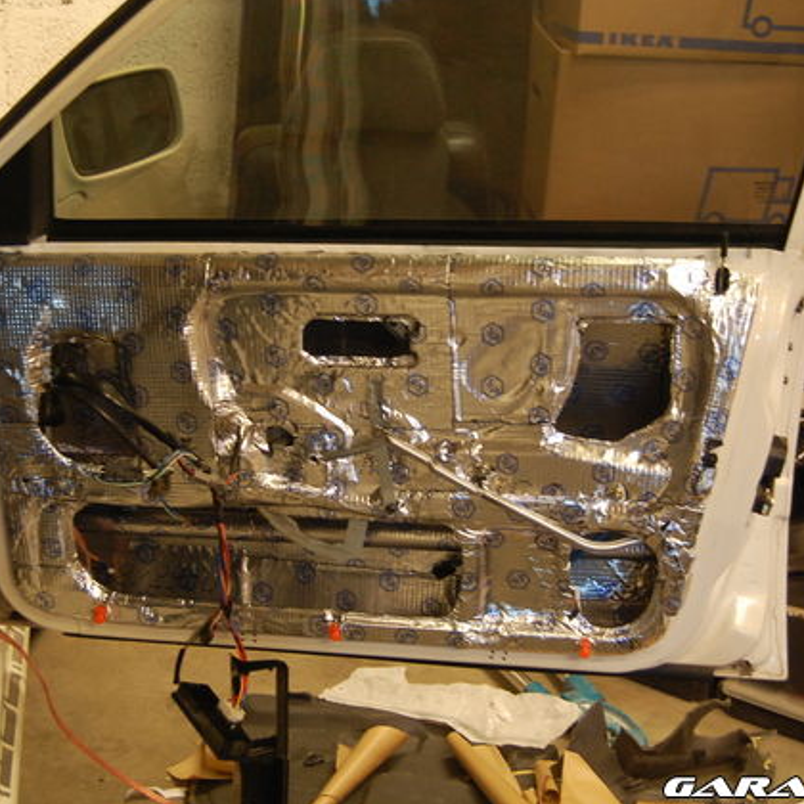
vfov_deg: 27.7
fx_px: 1629
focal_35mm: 62
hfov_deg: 27.7
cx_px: 379
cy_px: 400
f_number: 4.5
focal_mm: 32
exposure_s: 1/8
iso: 1000
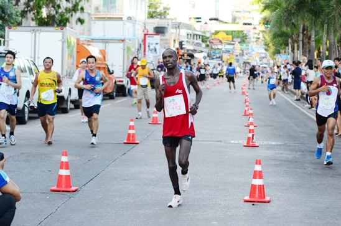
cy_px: 113
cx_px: 170
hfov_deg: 19.5
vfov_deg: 13.0
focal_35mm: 105
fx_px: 993
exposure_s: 1/1250
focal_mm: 70
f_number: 4
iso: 1250
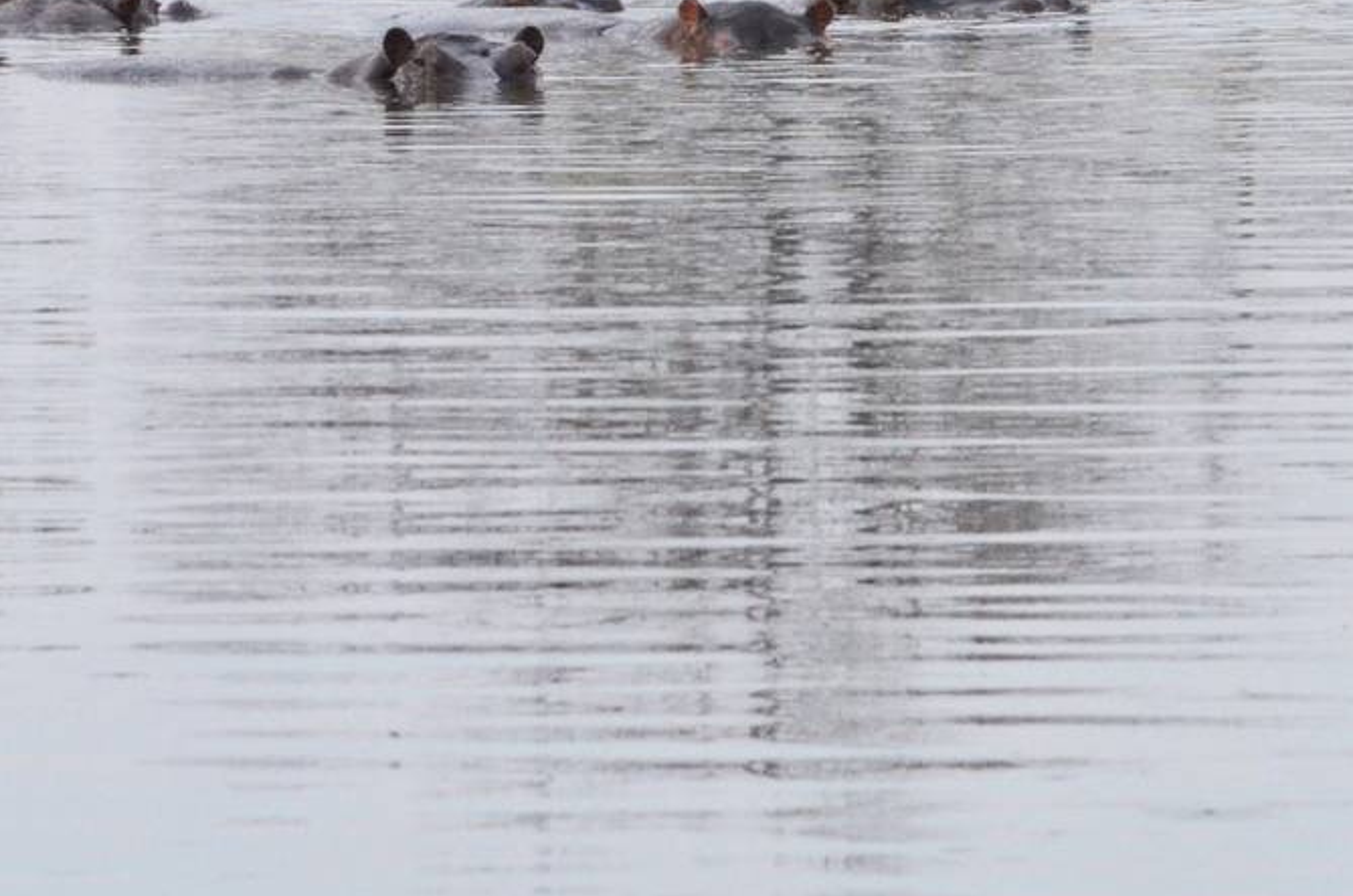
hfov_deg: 3.8
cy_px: -115
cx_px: 1343
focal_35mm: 538
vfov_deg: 2.5
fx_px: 20177
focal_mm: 150
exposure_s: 1/1600
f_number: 10
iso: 2500
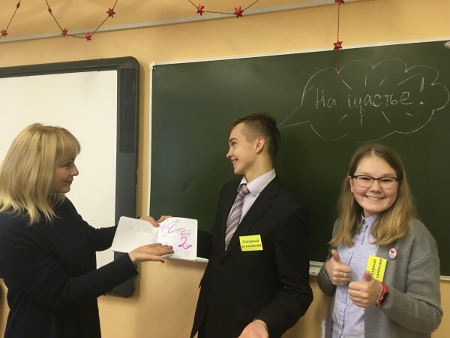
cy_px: 169
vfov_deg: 48.2
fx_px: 377
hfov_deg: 61.7
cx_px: 225
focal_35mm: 29
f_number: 2.2
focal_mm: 4.15
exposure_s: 1/33
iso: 160
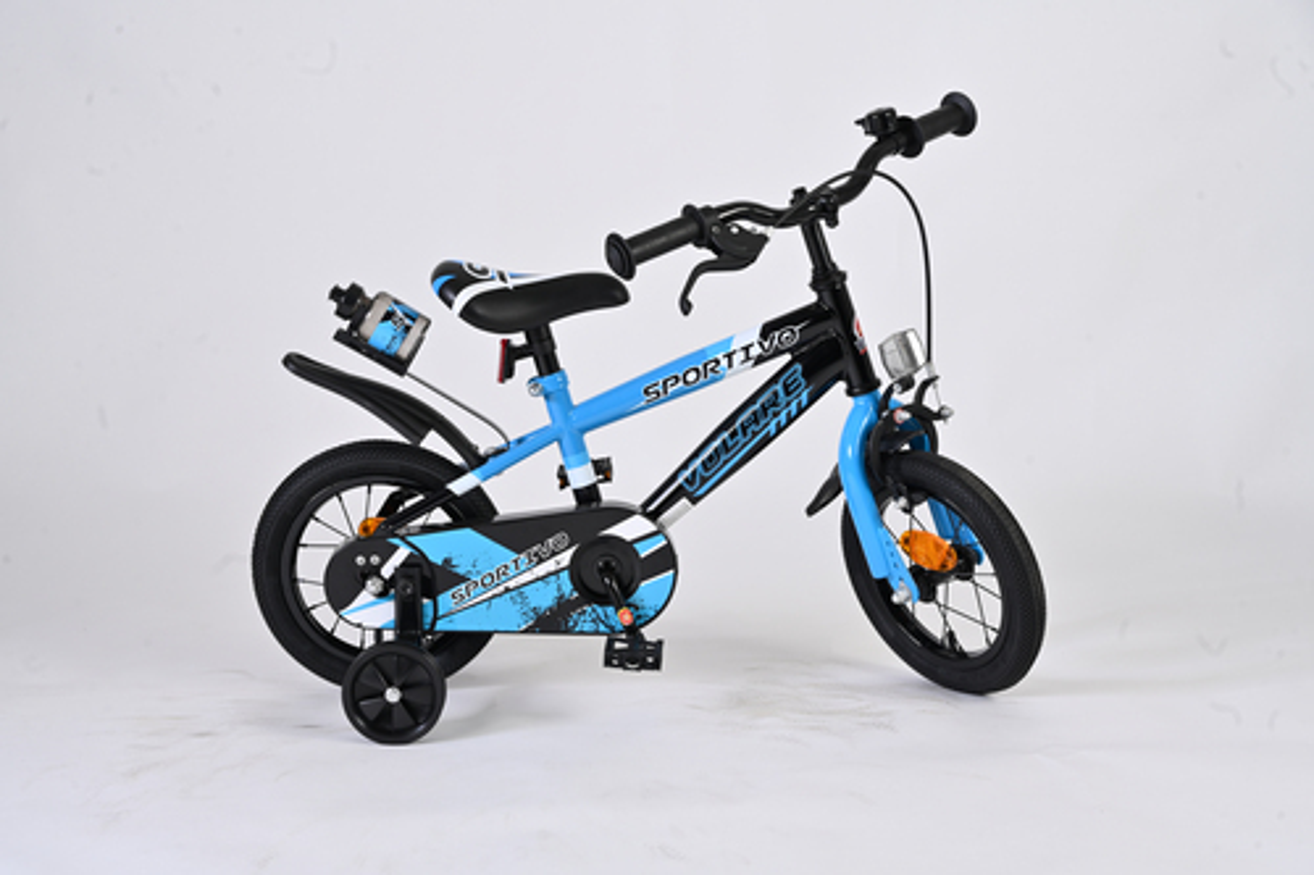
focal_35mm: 68
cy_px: 438
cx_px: 657
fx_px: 2481
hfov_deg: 29.7
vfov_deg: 20.0
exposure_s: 1/125
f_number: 11
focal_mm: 68
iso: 100
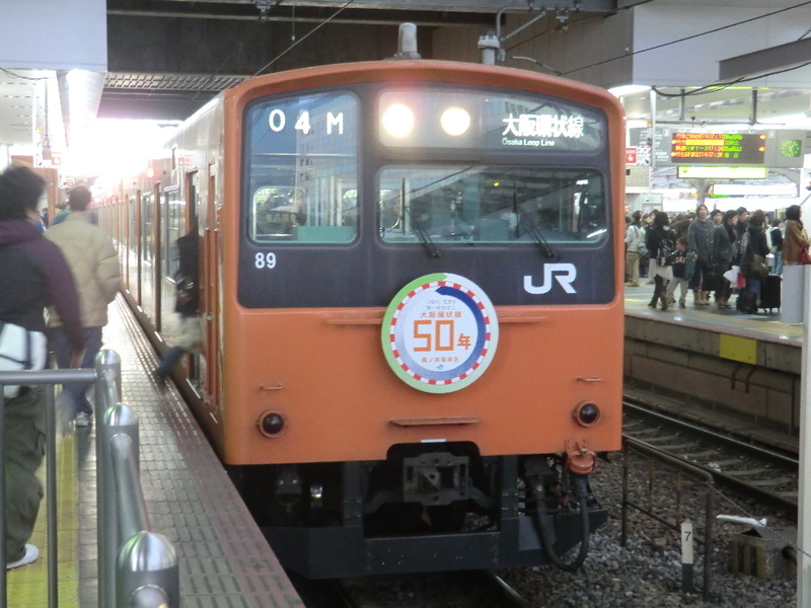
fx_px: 1289
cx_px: 406
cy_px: 304
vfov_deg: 26.6
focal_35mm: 55
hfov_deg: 34.9
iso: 400
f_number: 4.2
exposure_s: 1/15
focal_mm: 9.8
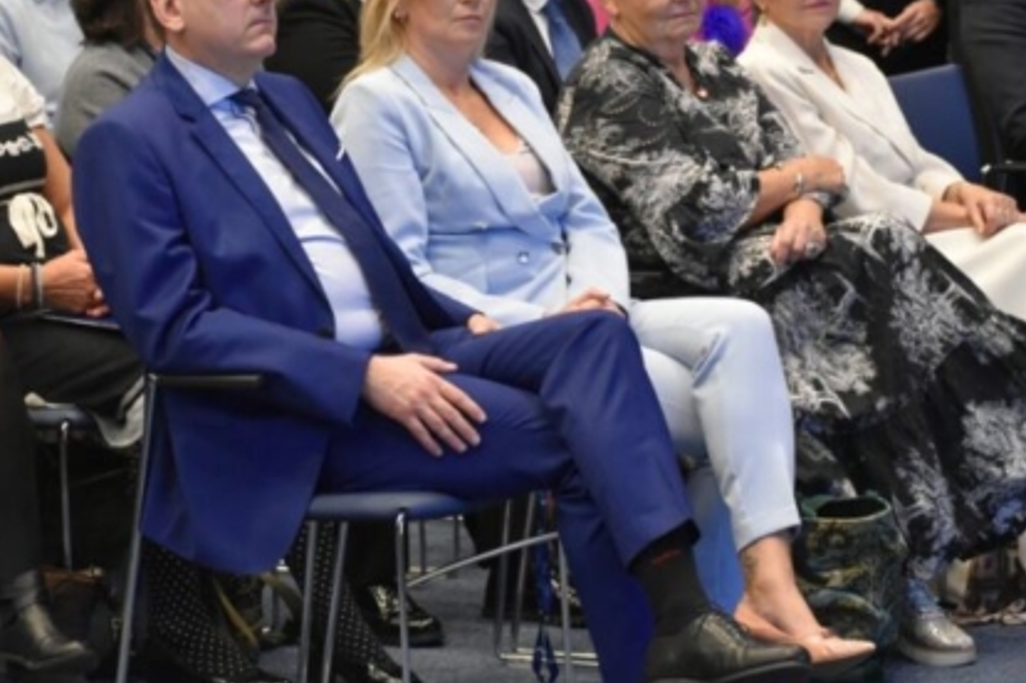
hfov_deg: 11.1
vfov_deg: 7.4
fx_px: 5268
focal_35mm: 185
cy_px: 198
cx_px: 687
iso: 3200
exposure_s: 1/40
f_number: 4.8
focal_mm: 80
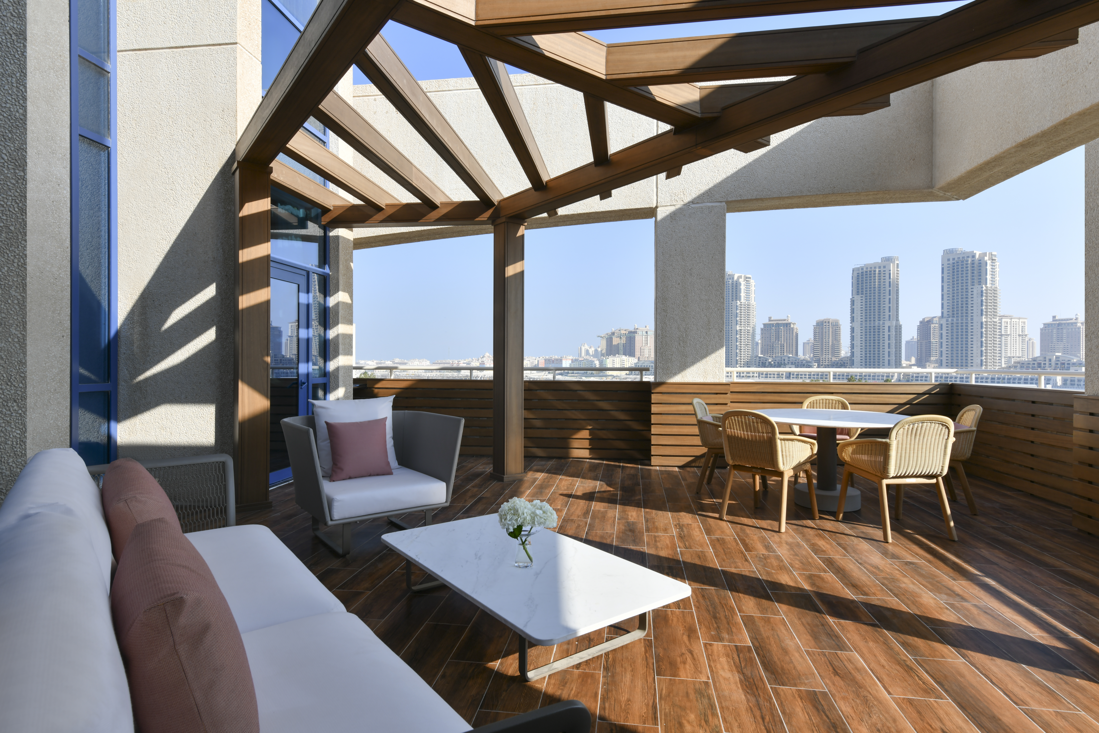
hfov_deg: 86.9
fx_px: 580
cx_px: 550
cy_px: 366
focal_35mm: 19
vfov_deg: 64.6
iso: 31
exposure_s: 1/25
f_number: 11
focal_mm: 19
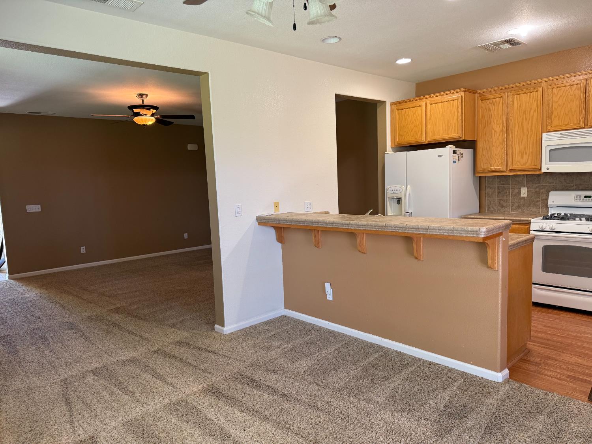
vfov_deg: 56.8
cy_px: 222
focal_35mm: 24
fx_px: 410
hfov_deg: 71.6
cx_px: 296
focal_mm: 6.76
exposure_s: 1/60
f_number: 1.78
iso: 200
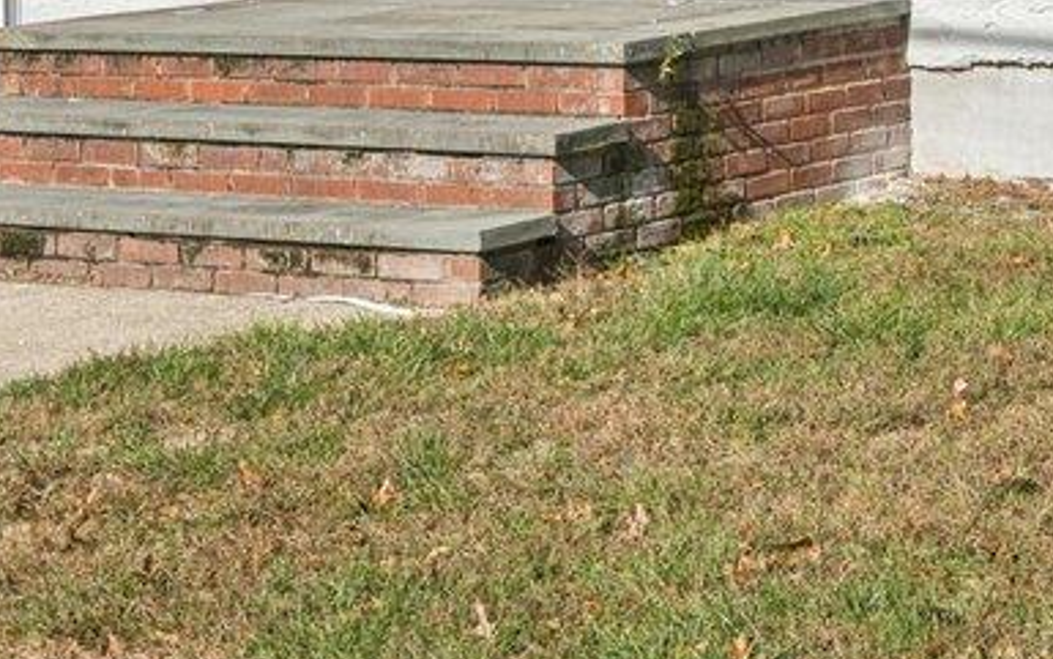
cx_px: 1026
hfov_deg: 19.7
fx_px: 2957
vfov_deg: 12.1
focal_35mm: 103
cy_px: -324
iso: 125
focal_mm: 19
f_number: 8
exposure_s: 1/500
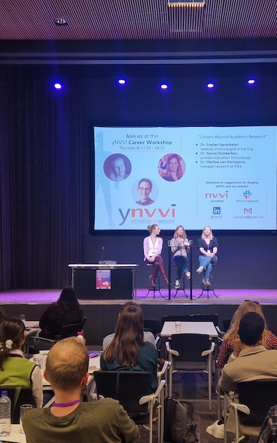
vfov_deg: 43.3
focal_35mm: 46
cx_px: 160
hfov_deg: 27.9
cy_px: 261
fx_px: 556
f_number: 1.8
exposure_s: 1/100
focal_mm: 5.4
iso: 200
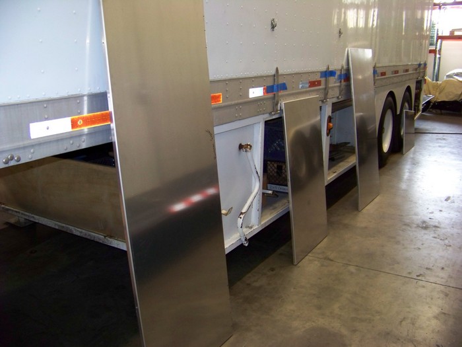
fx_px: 480
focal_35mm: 36
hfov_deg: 51.4
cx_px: 231
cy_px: 174
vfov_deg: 39.7
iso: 200
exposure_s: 1/30
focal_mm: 5.85
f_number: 2.8
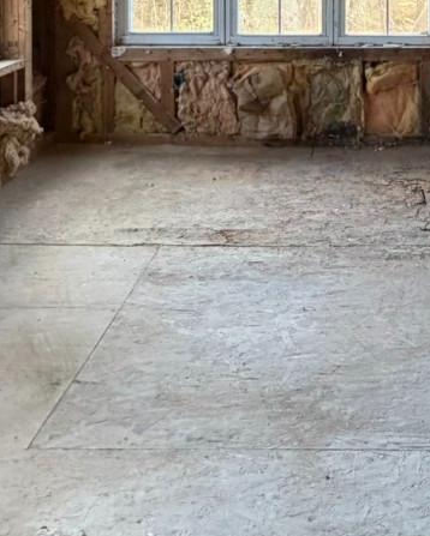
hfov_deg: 32.9
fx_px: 699
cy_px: -84
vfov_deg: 34.7
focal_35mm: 44
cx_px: 364
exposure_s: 1/104
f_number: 2.2
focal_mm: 2.22
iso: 320
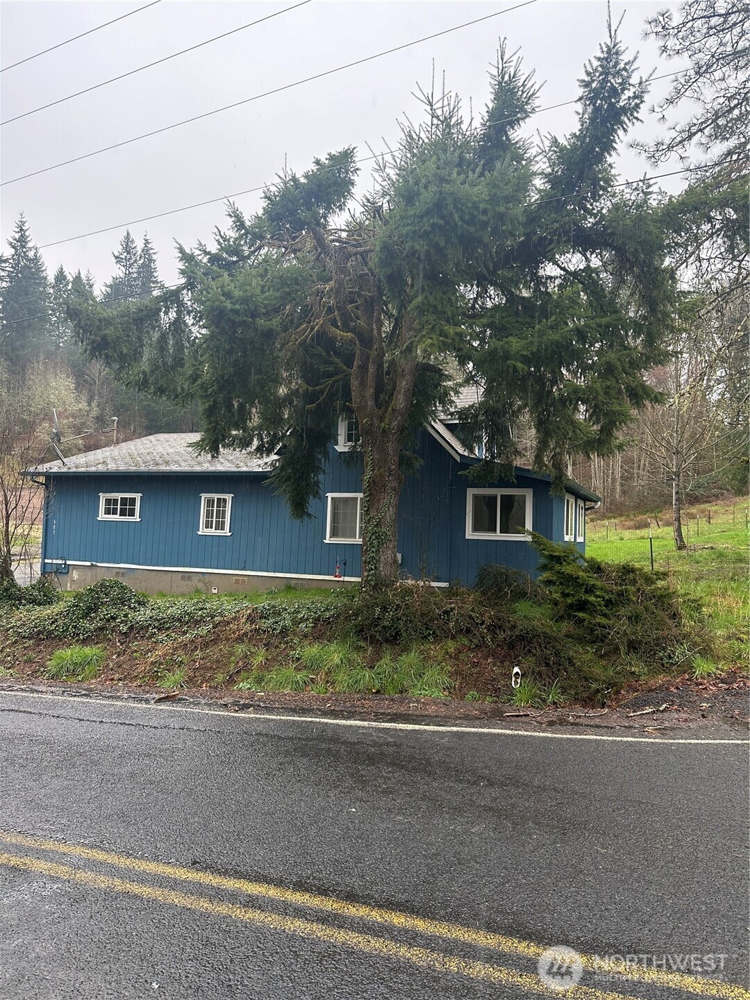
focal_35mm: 24
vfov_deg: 71.6
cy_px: 500
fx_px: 693
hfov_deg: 56.8
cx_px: 375
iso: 100
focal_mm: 6.86
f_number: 1.78
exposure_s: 1/139
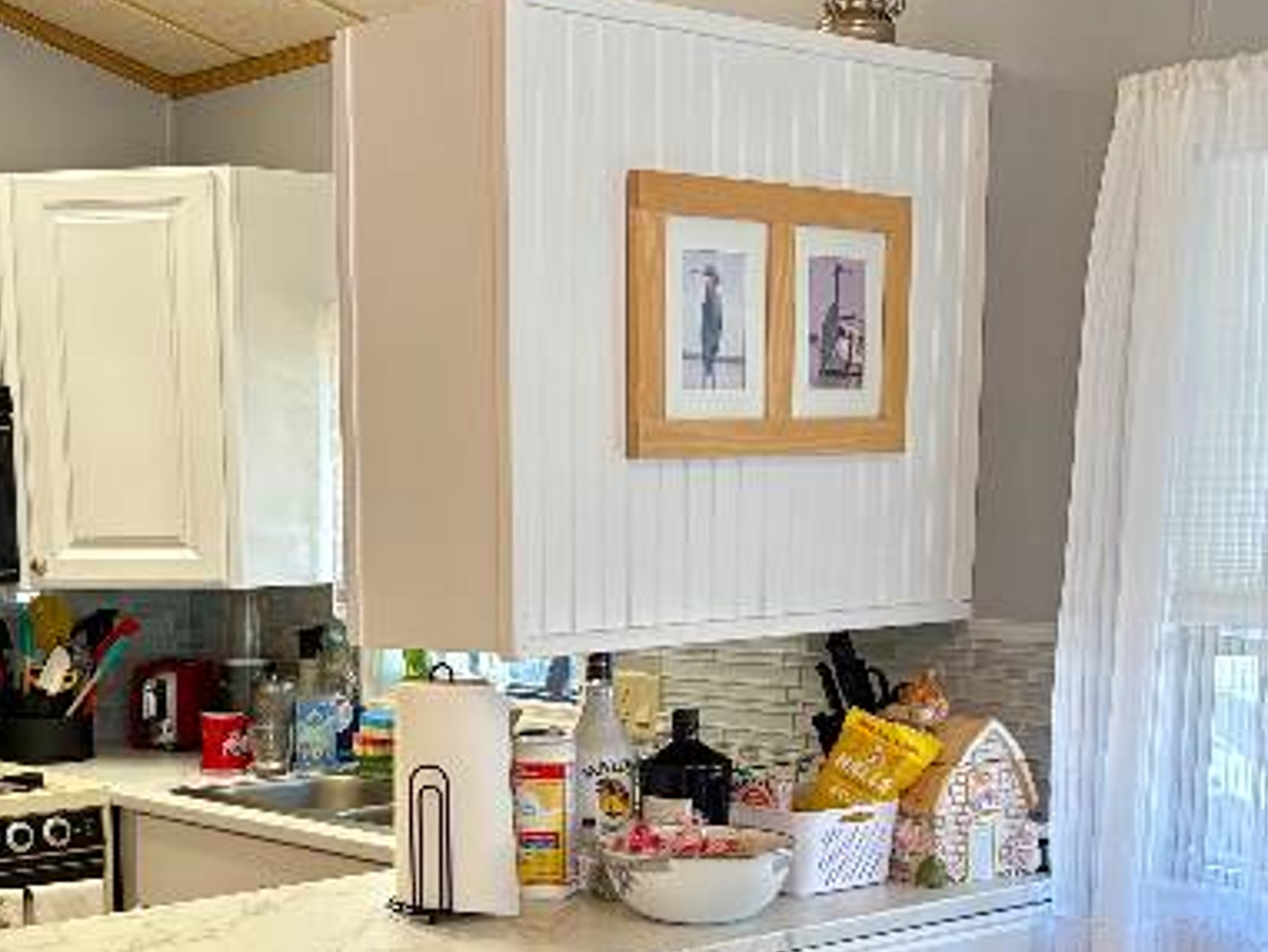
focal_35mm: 58
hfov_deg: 32.9
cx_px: 393
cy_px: 857
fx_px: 2125
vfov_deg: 24.5
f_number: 1.6
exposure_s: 1/120
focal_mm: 5.96
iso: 125
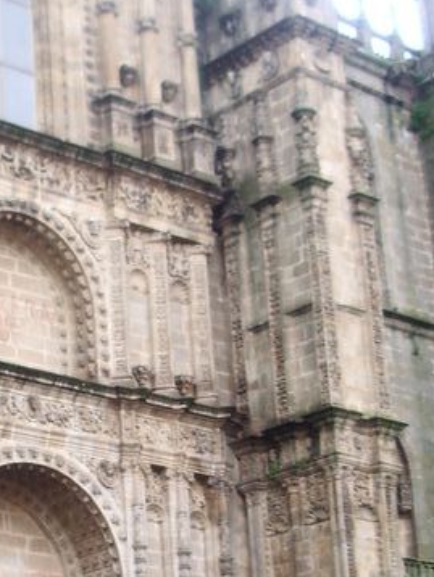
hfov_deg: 14.6
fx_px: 1670
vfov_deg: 19.4
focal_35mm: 100
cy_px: 453
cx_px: 11
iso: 50
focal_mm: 5.8
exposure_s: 1/160
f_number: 2.6
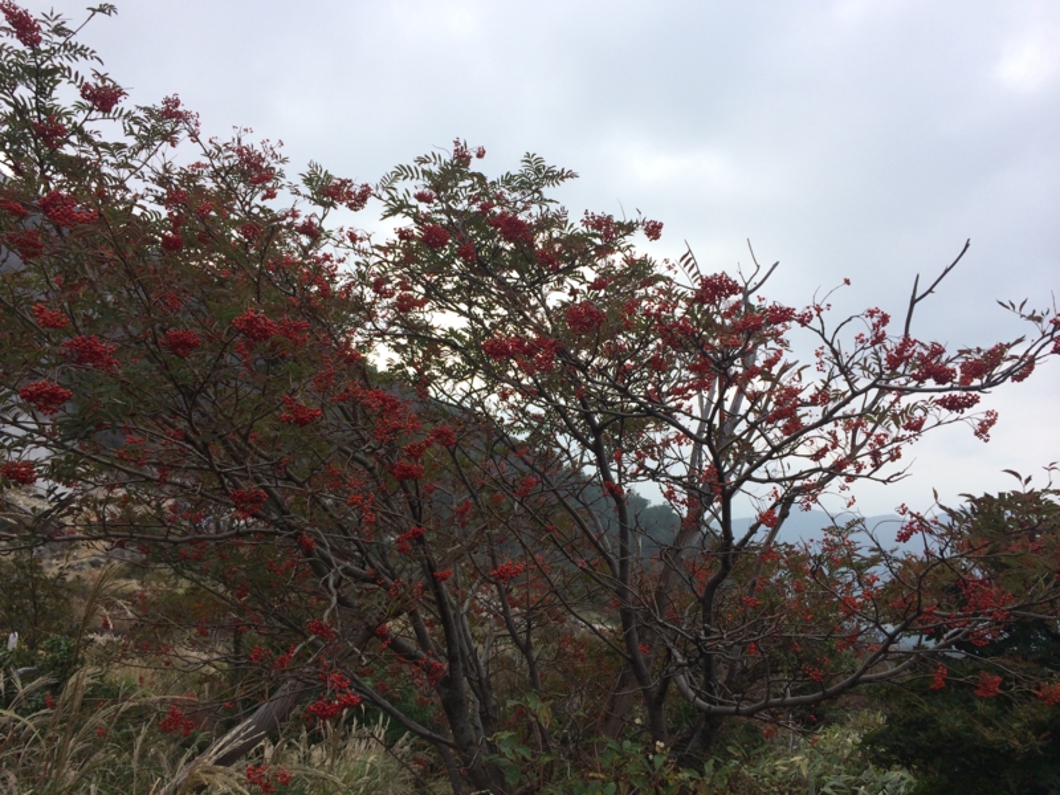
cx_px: 530
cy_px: 398
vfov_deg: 46.8
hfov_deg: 60.0
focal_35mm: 30
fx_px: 919
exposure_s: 1/1244
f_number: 2.2
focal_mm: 4.12
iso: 32
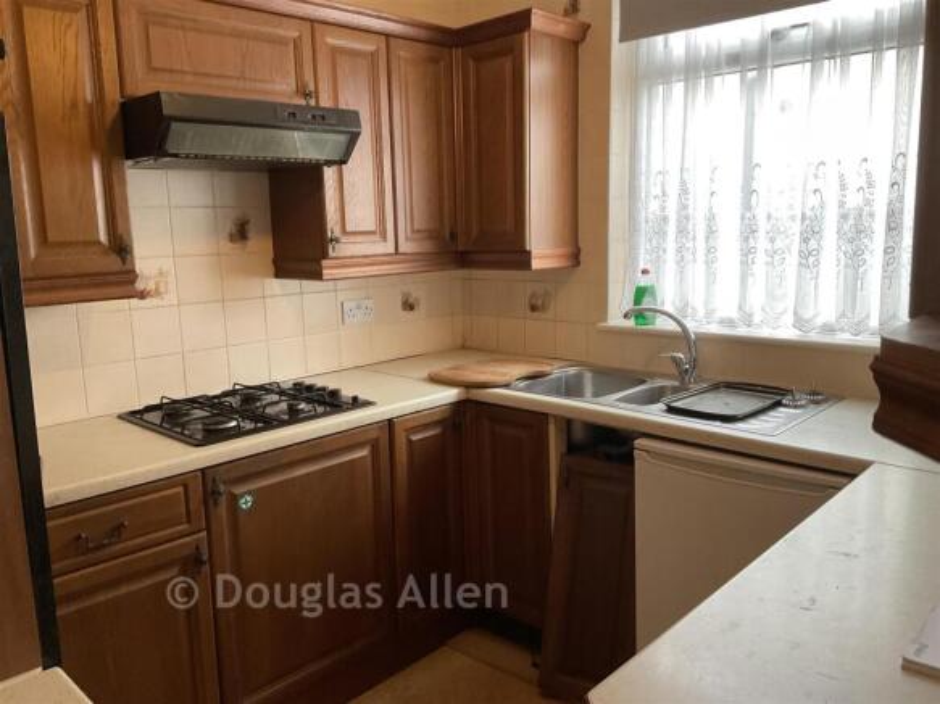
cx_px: 470
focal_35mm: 29
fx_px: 787
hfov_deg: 61.7
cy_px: 352
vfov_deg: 48.2
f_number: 1.8
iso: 100
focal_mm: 3
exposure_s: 1/50
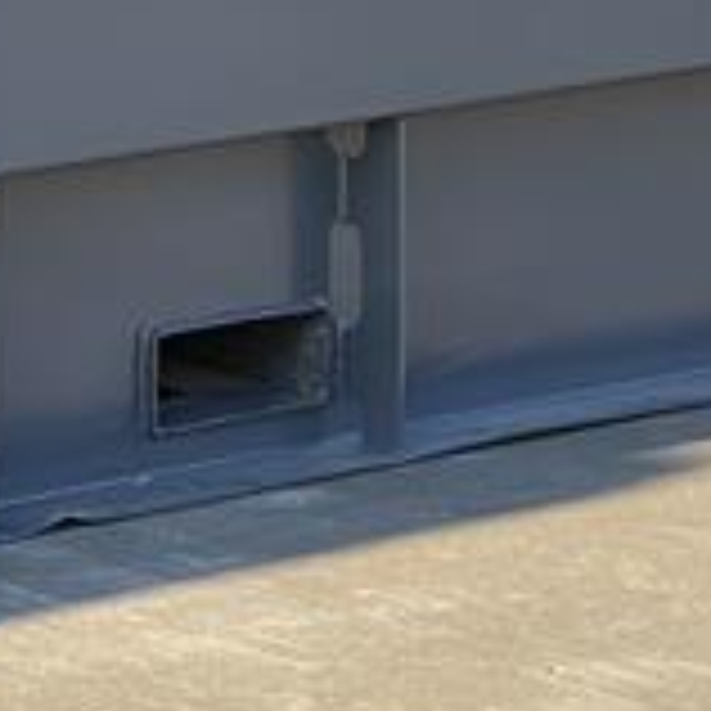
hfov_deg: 6.0
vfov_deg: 6.1
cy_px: -328
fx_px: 6646
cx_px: -495
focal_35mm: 286
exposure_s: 1/190
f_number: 2.2
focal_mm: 7.5
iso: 20
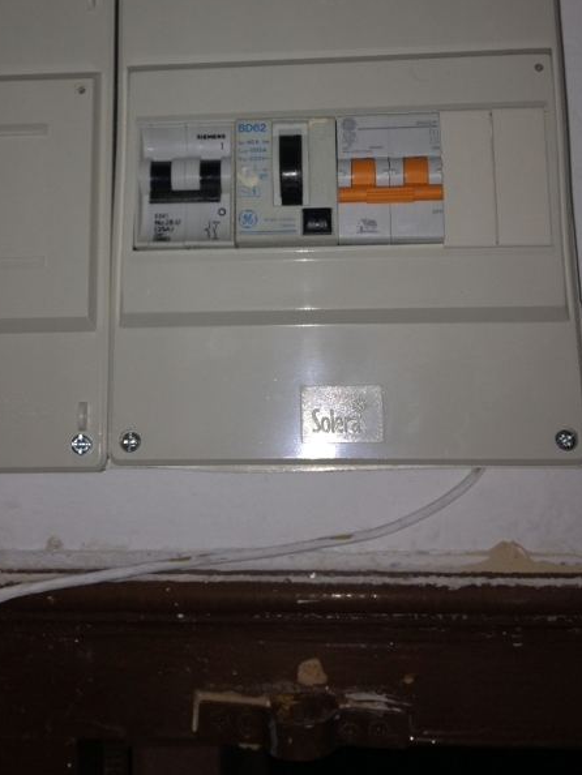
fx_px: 1187
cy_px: 196
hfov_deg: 27.4
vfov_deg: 35.4
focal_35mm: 53
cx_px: 212
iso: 64
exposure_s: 1/48
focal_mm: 4.28
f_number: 2.4
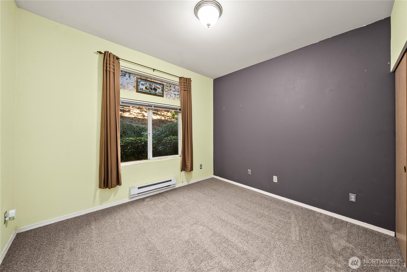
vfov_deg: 90.1
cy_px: 136
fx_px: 136
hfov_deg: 112.6
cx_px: 204
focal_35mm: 12
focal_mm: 12
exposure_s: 1/2.5
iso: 1000
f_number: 7.1
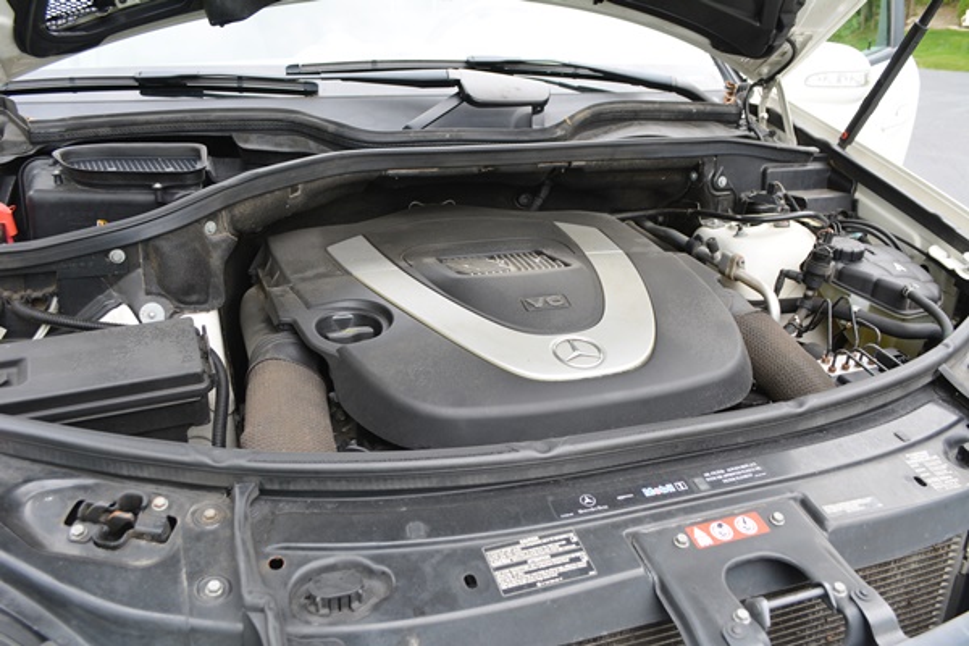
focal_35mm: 30
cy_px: 323
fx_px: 807
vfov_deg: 43.6
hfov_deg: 61.9
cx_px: 484
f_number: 5.6
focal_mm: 20
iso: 360
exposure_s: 1/125
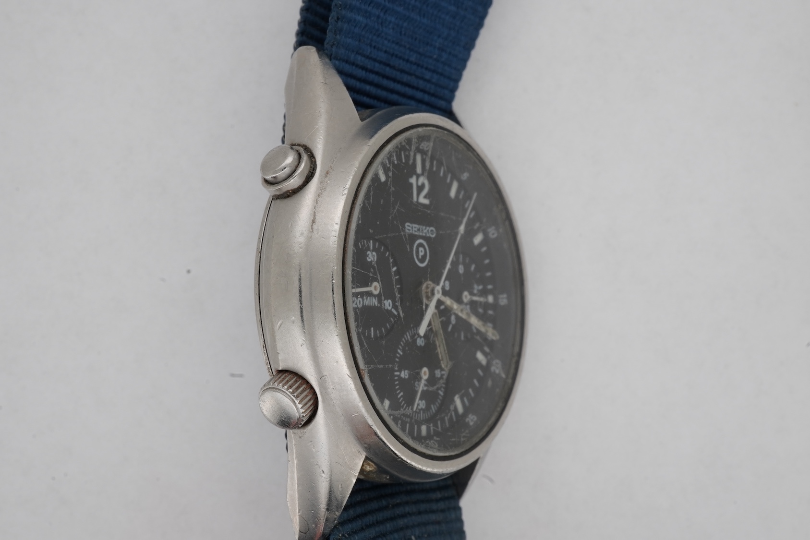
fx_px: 1013
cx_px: 405
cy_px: 270
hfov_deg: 43.6
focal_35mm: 45
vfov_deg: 29.9
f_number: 22
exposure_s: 1/125
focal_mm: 30
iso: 320
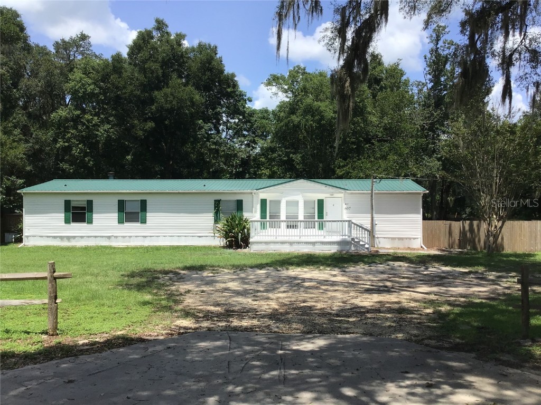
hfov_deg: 58.4
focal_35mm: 31
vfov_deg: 45.4
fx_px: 484
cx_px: 270
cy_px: 202
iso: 25
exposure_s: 1/1217
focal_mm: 3.3
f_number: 2.4
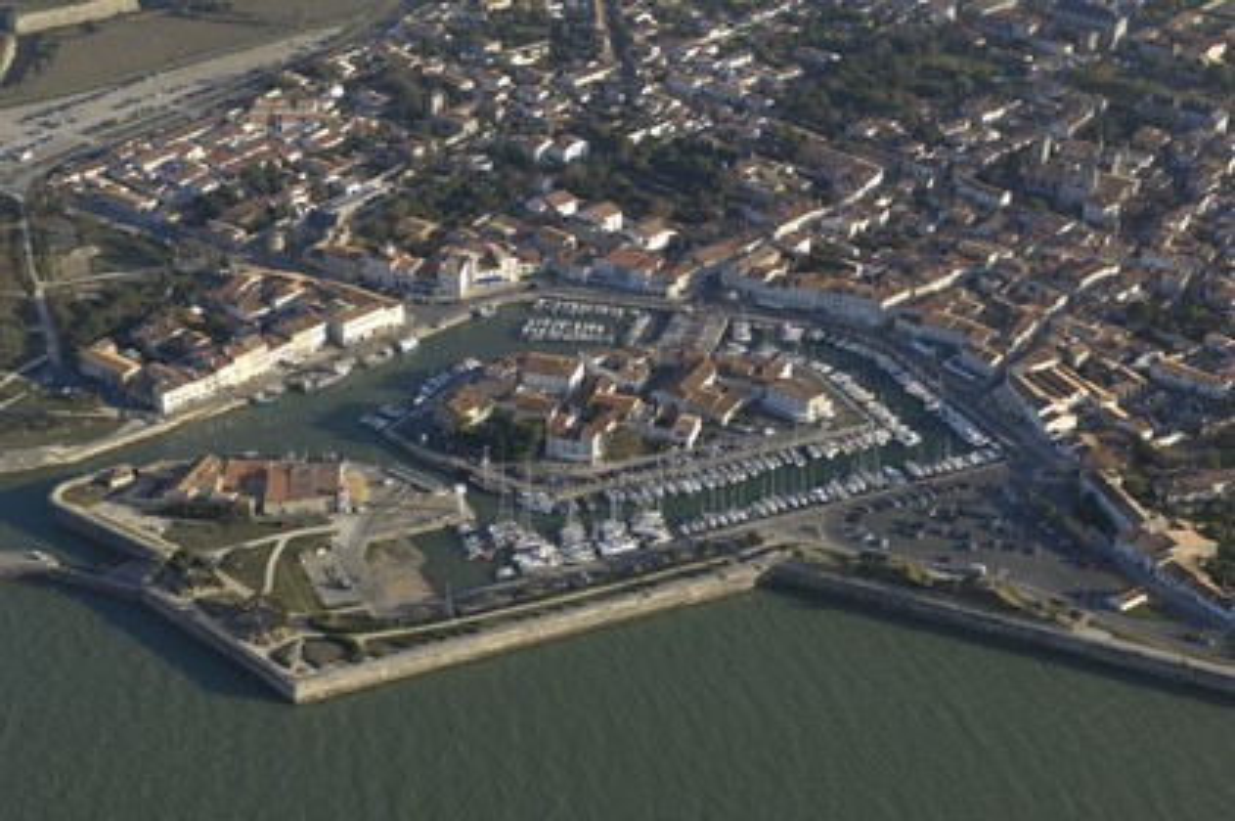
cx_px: 618
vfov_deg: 25.7
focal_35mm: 52
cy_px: 410
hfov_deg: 37.9
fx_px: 1800
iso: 100
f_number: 5
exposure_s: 1/500
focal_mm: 35
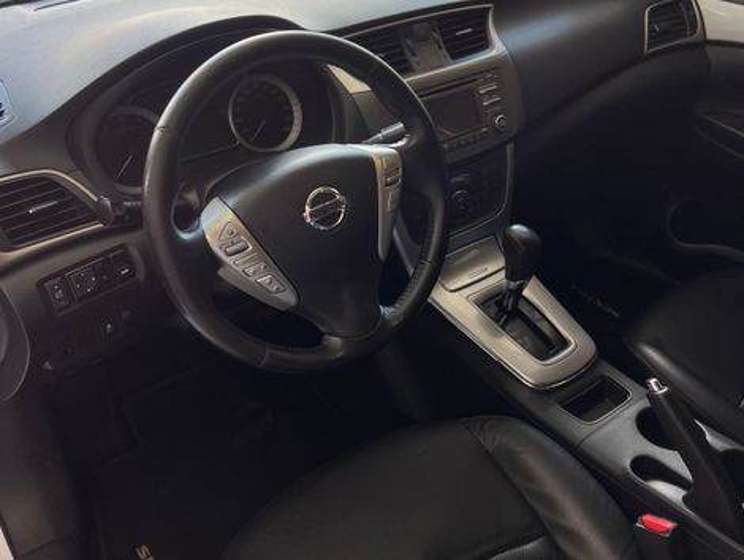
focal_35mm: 26
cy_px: 280
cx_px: 372
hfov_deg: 67.2
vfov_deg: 53.2
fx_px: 560
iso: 50
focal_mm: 5.7
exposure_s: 1/121
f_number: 1.5
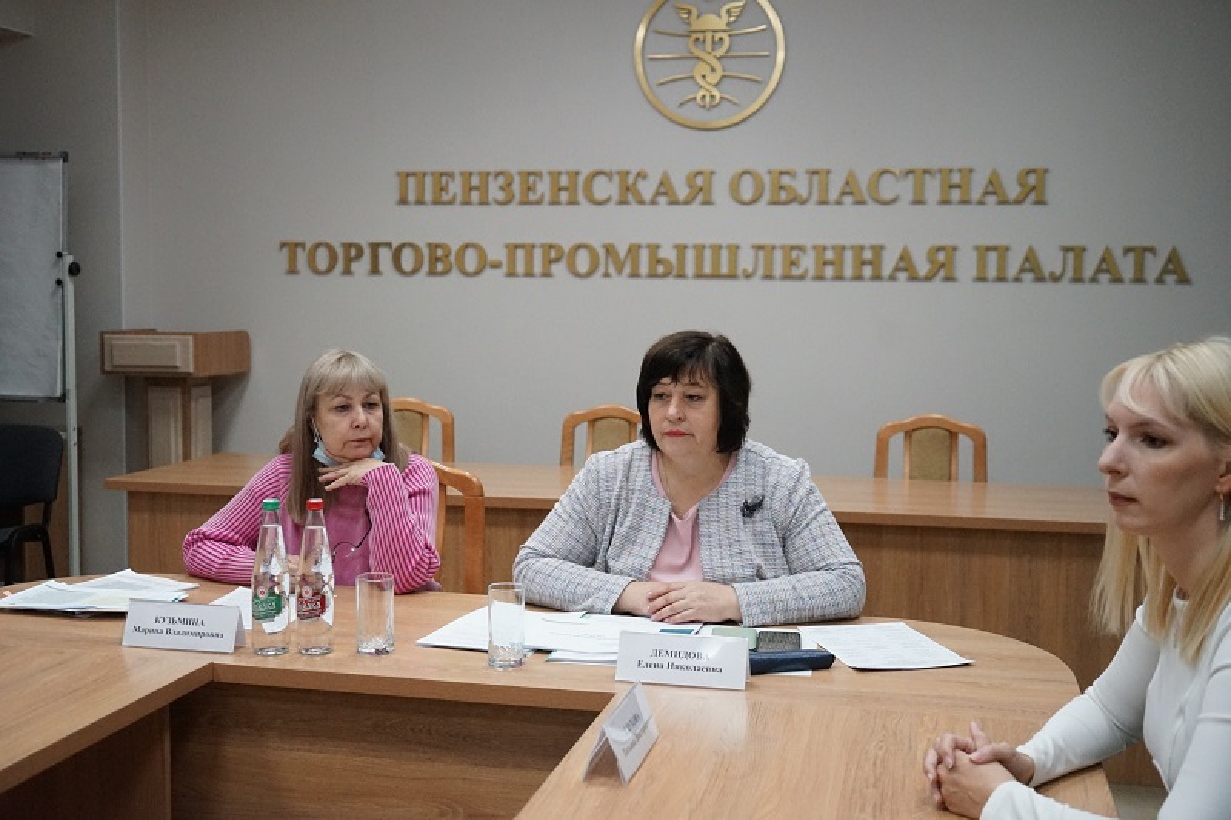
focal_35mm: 41
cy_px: 410
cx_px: 616
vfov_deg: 32.6
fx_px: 1402
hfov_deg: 47.4
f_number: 4
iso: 6400
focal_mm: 41
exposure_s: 1/1000
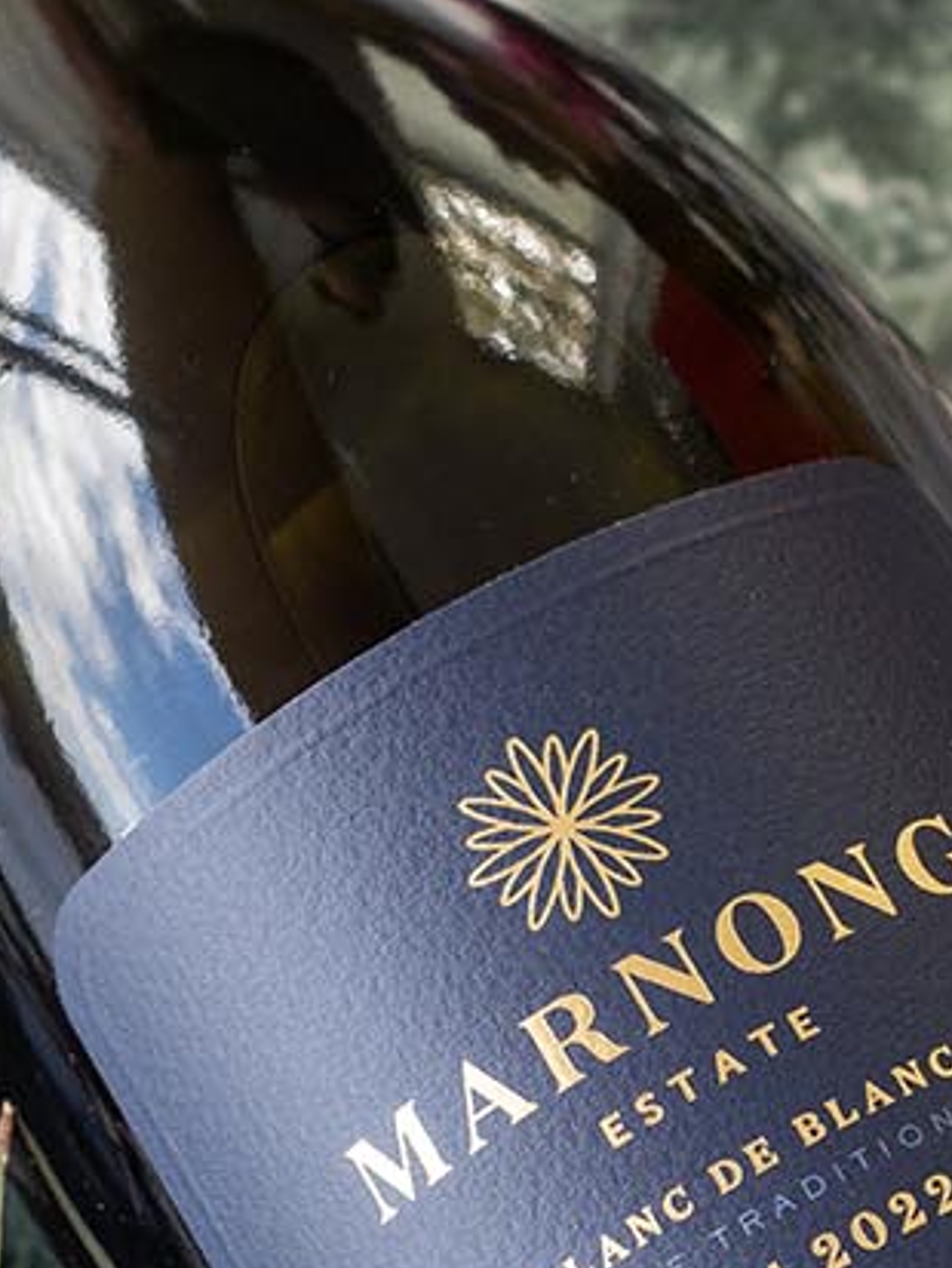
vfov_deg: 7.7
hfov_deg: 5.8
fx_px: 9456
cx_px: 633
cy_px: 496
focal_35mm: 258
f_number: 4
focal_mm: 40
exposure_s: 1/80
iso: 200
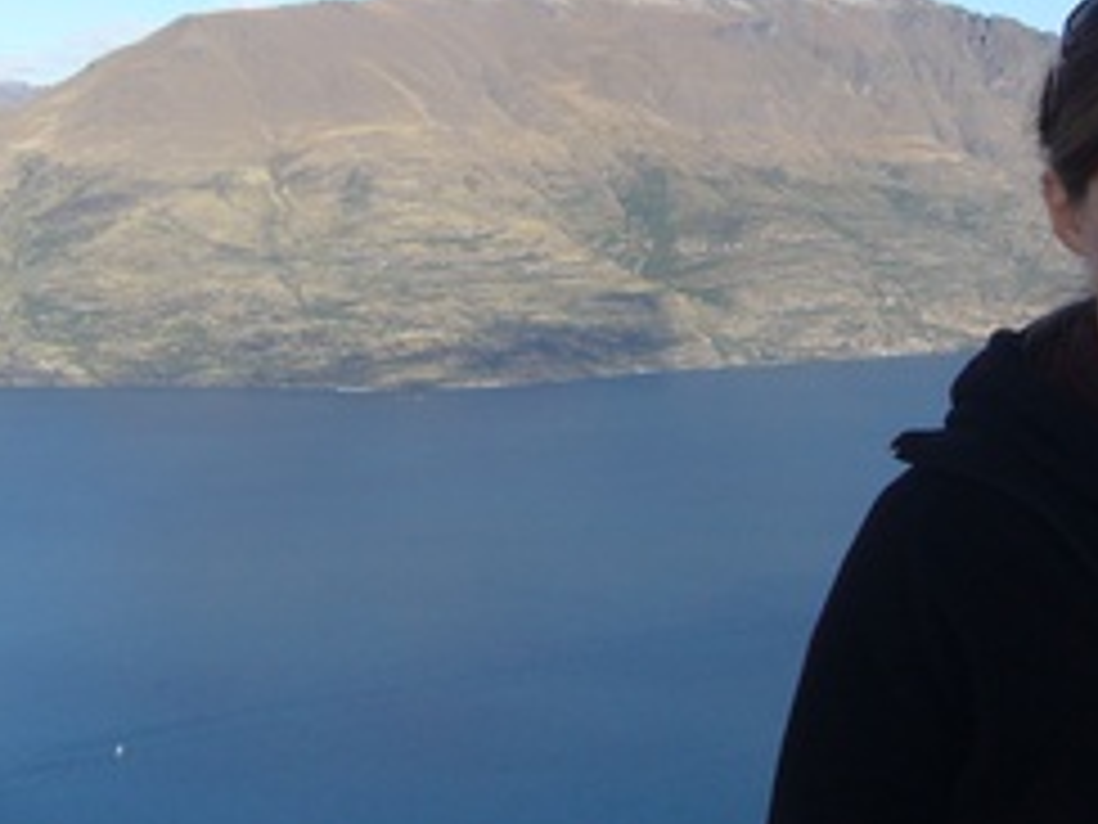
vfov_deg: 22.8
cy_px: 122
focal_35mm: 63
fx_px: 1998
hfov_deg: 30.4
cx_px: 765
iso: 80
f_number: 5.6
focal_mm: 5.8
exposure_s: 1/250
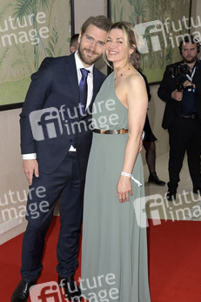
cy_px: 164
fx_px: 444
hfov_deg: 25.5
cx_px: 99
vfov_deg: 37.5
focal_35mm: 53
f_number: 5.6
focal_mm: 46
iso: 640
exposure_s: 1/200
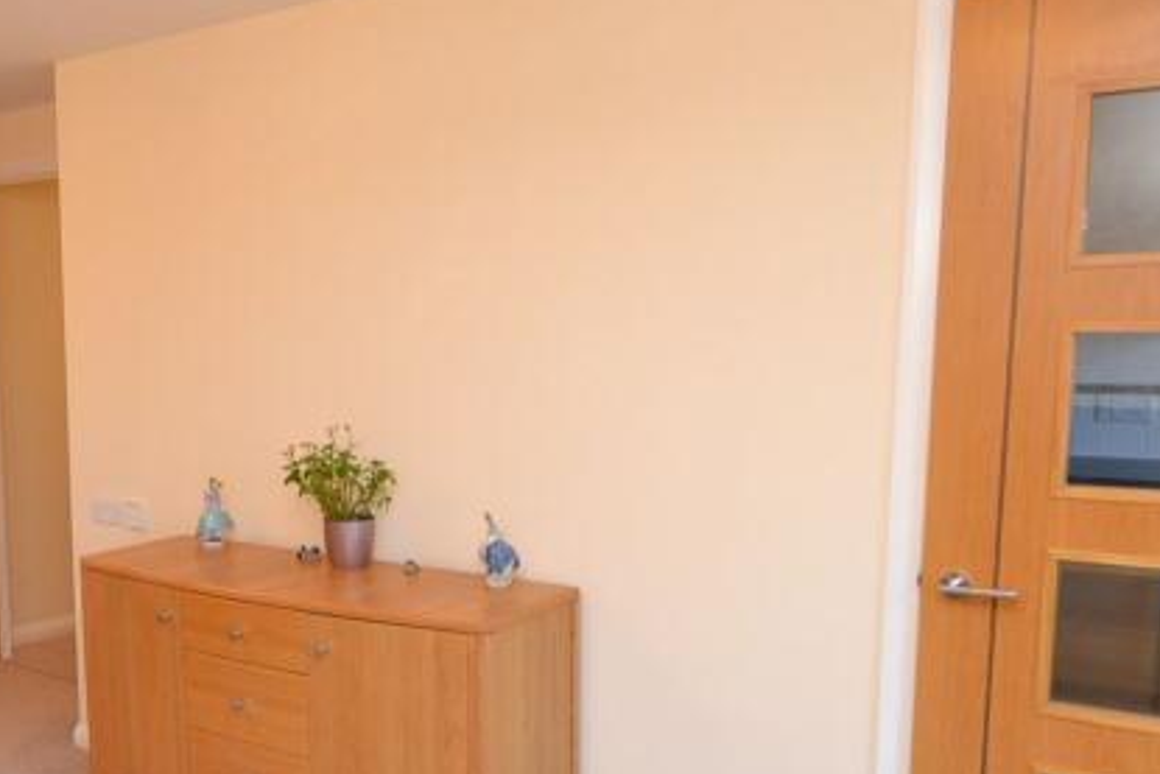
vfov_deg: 35.7
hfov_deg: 49.1
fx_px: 1193
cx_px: 243
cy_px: 490
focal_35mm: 37
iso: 560
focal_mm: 10
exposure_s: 1/60
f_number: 3.5
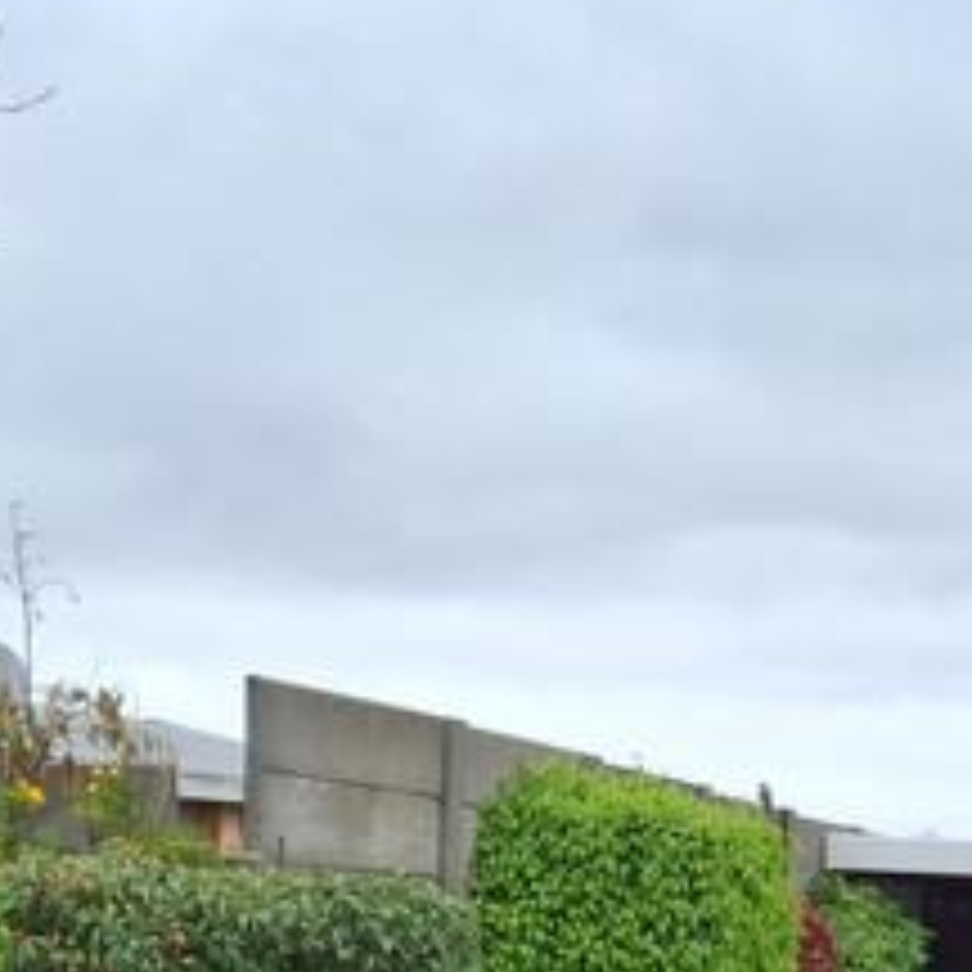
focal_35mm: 82
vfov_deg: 19.4
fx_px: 2605
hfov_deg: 20.2
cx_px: 1053
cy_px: 1287
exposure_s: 1/859
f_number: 1.8
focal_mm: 4.69
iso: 25
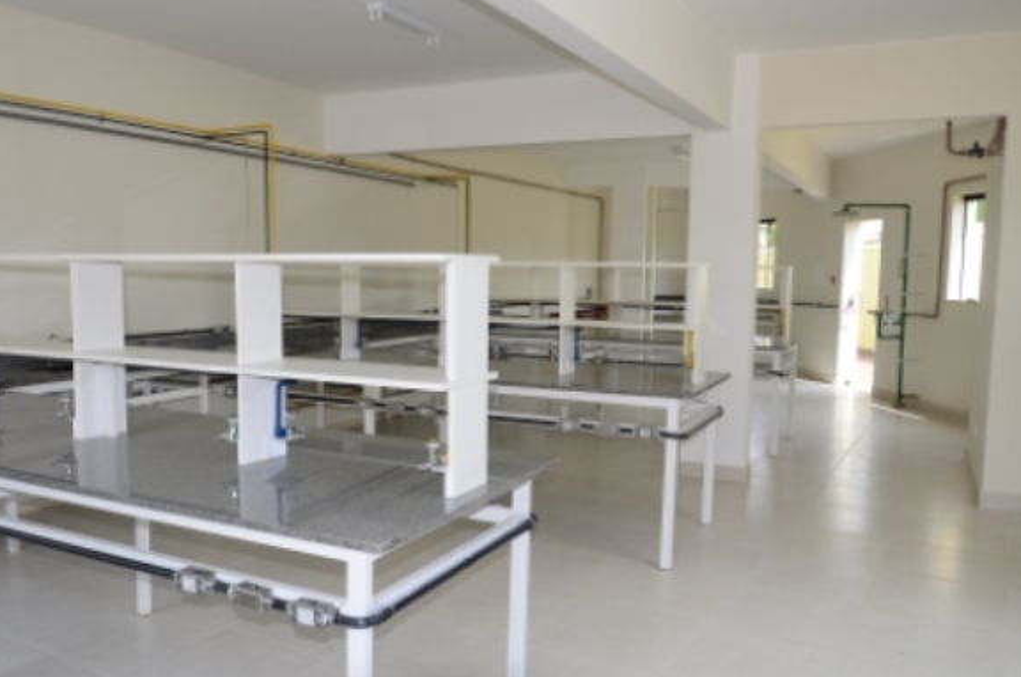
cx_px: 479
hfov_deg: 62.0
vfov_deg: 43.5
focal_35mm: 30
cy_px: 347
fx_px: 849
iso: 250
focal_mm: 18
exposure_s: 1/60
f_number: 6.3
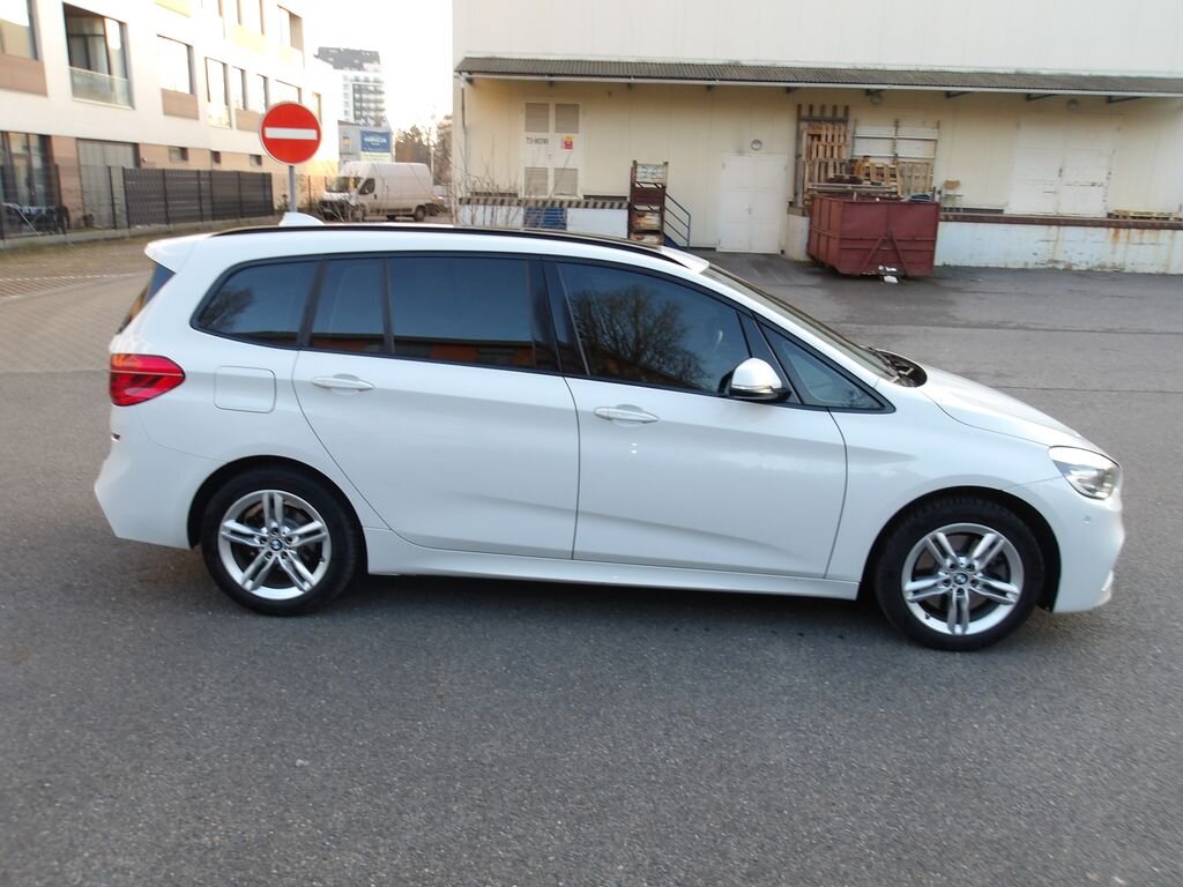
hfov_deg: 65.3
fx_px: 923
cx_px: 592
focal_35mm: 27
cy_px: 444
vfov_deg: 51.4
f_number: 3
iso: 100
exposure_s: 1/53
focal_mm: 4.9
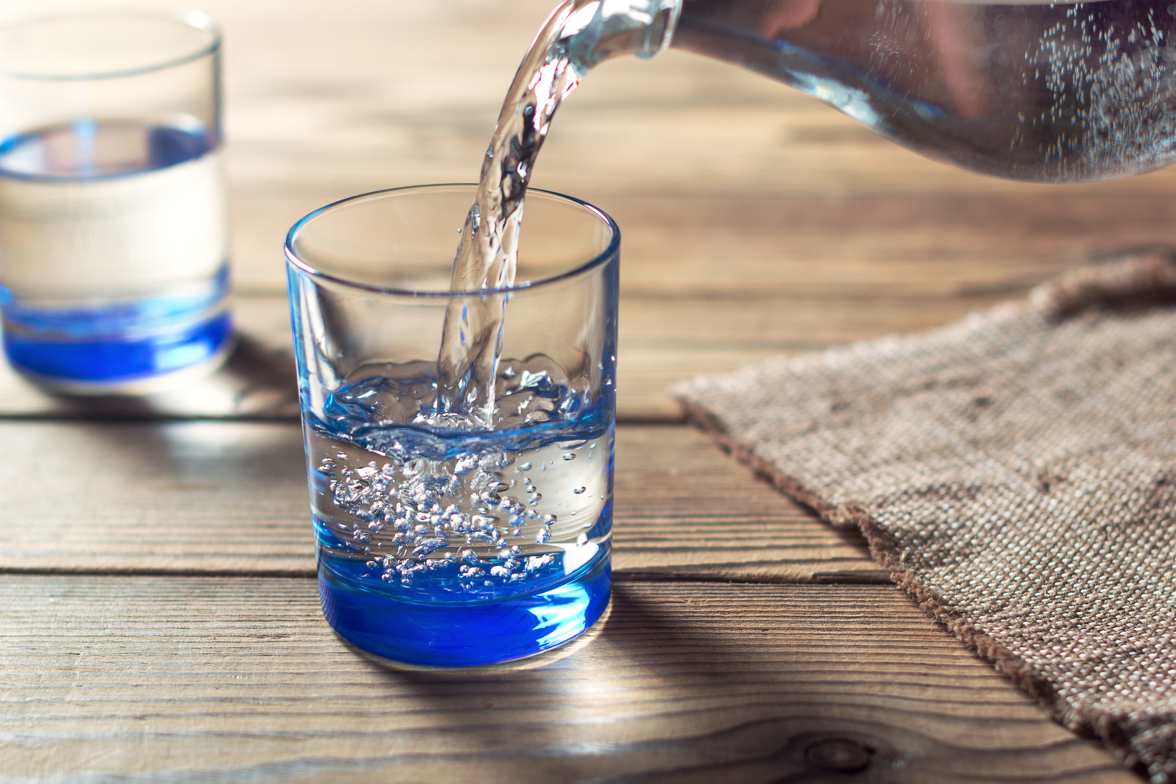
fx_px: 2450
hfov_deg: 27.0
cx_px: 588
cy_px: 392
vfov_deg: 18.2
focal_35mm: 75
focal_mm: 50
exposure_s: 1/125
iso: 100
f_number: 2.8
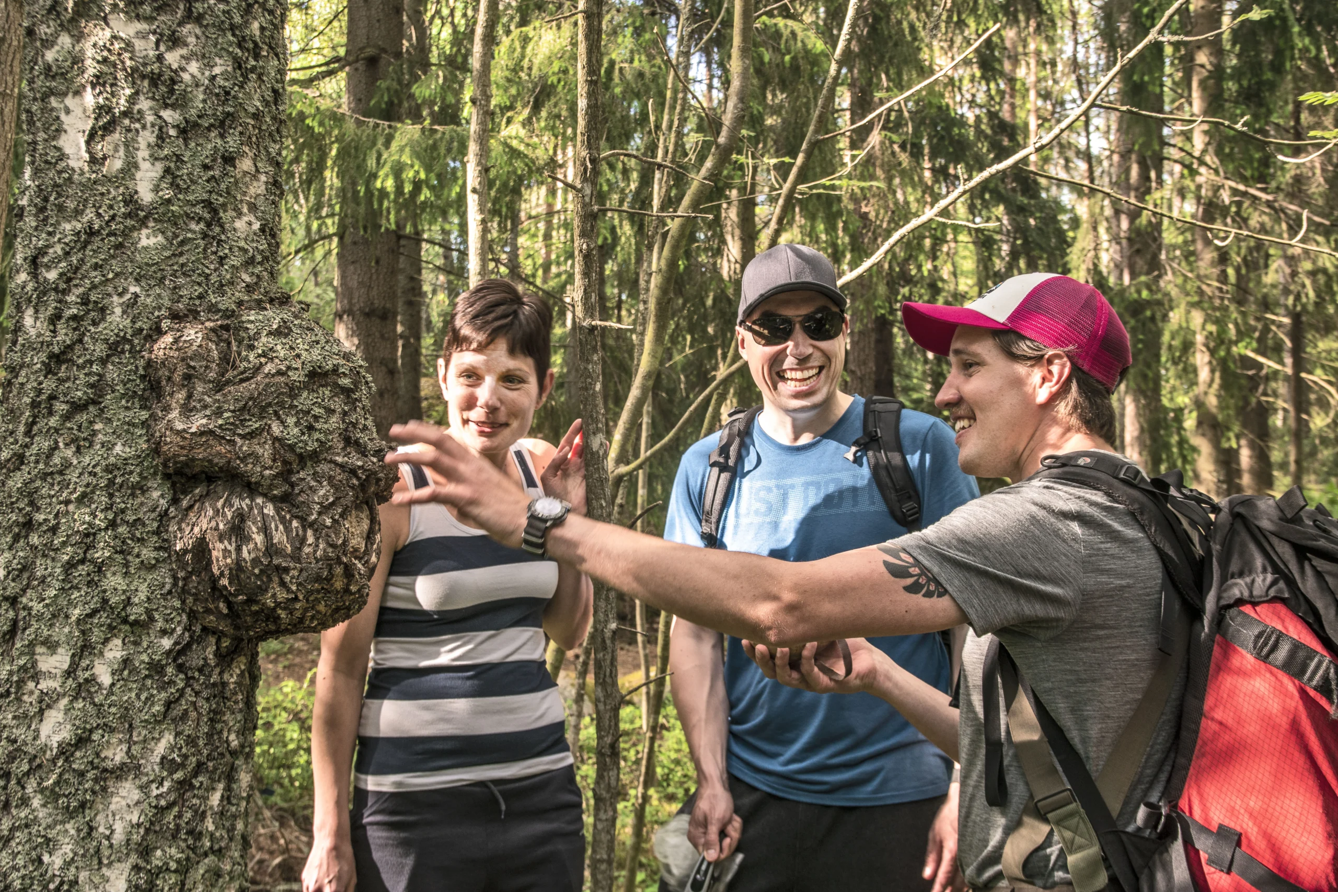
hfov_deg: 43.6
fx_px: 1672
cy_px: 446
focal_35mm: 45
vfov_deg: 29.9
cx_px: 669
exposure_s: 1/50
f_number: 4
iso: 100
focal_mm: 30
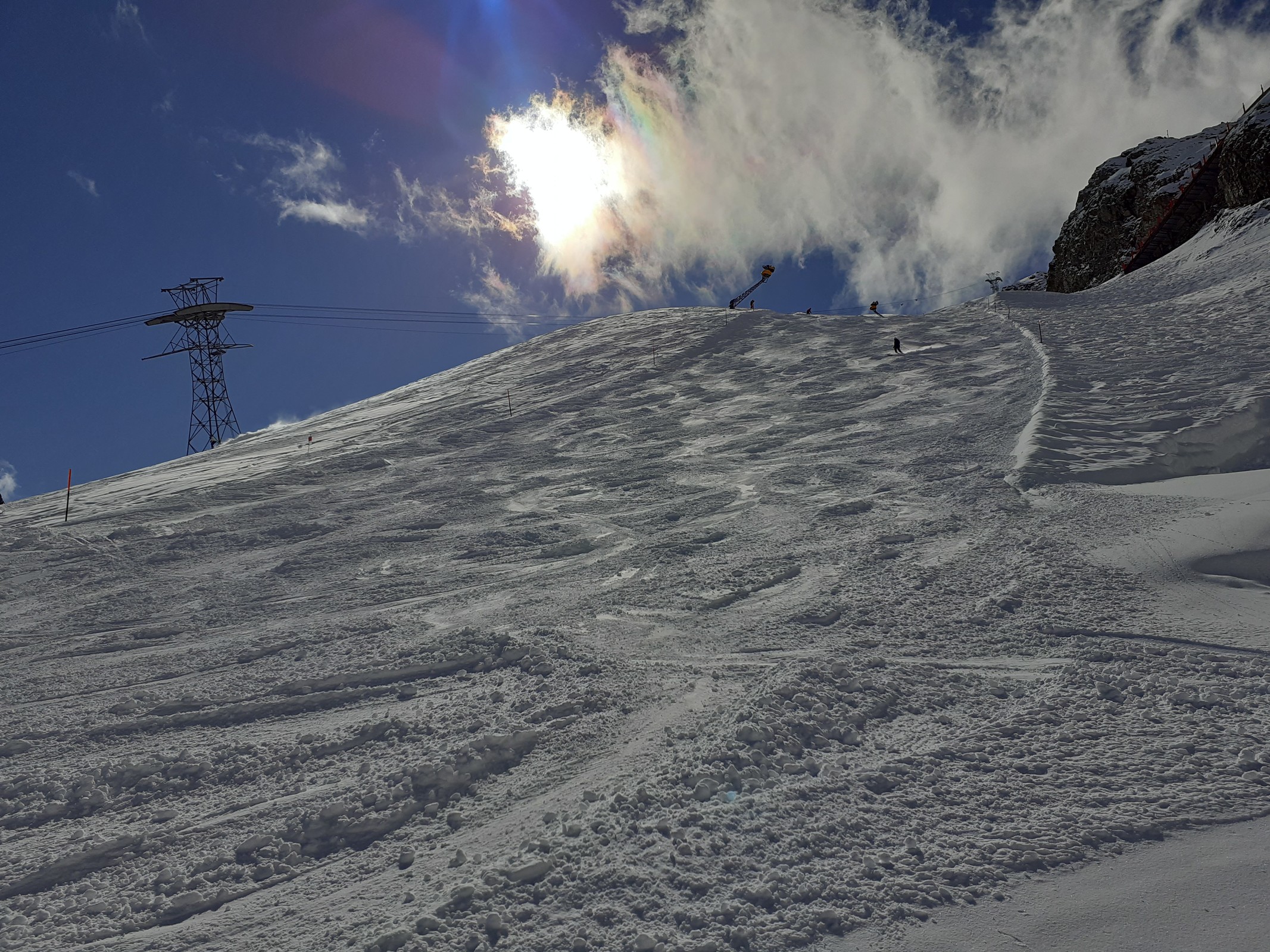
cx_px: 635
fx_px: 991
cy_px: 476
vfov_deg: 51.4
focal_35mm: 27
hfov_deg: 65.3
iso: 40
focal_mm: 3.6
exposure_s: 1/12658
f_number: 1.9
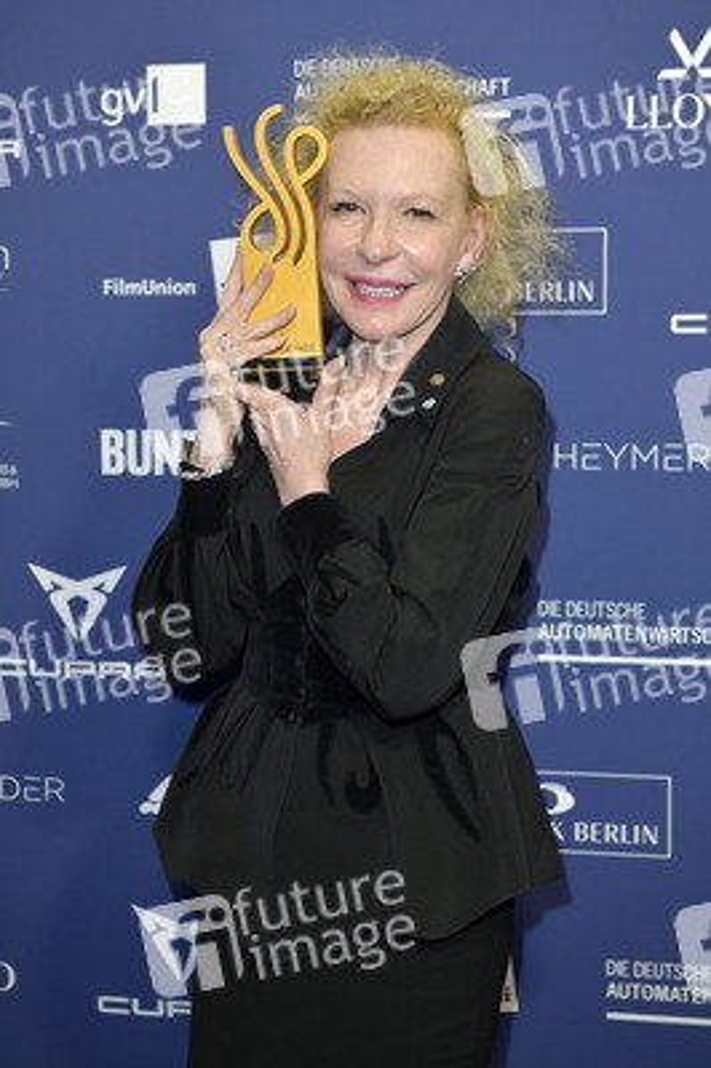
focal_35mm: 70
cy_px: 534
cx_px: 356
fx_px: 2077
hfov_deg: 19.4
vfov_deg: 28.9
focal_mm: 70
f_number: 5.6
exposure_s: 1/200
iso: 1000
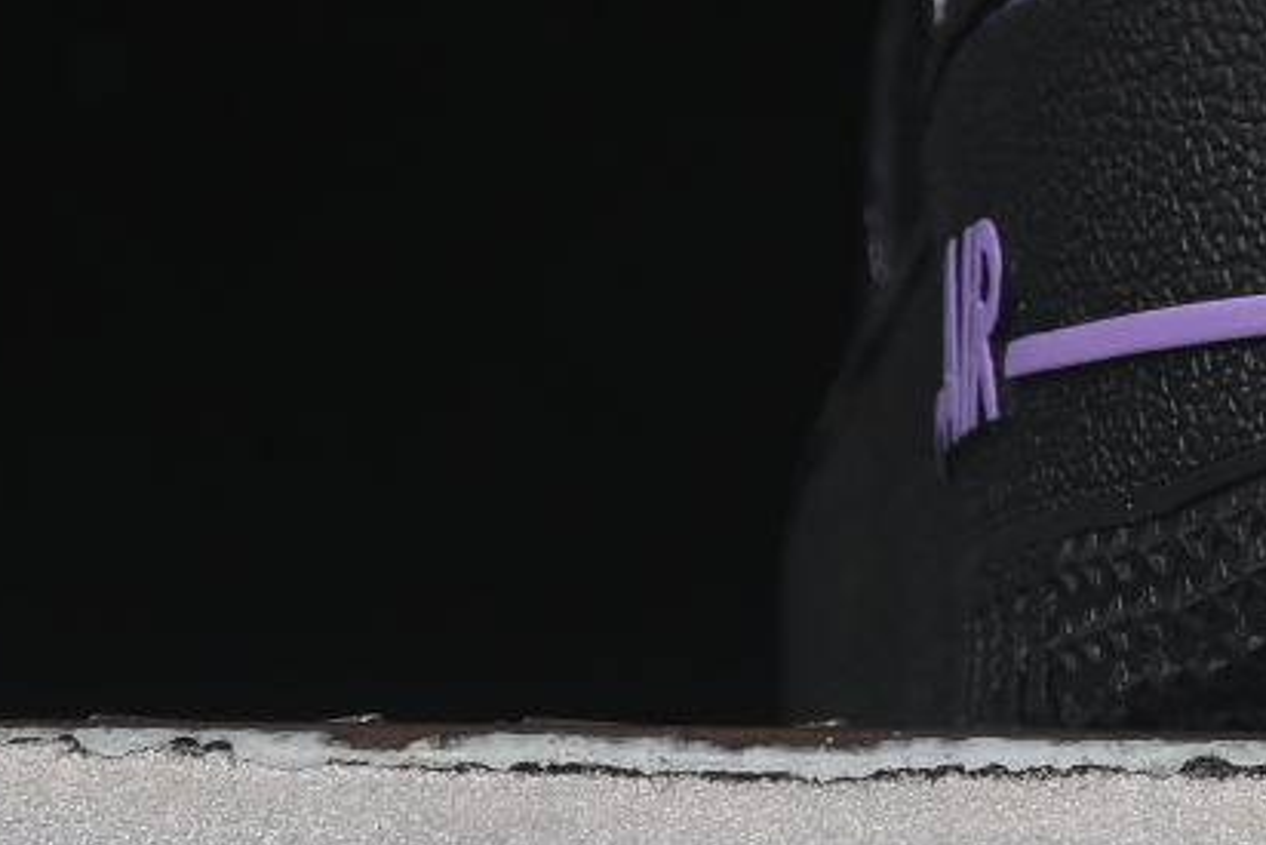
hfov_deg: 4.0
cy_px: -1039
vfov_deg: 2.7
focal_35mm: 507
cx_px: 2510
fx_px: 17835
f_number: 6.3
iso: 160
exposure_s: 1/60
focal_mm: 50
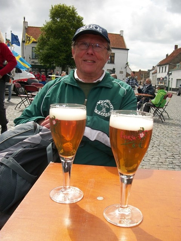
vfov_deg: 56.8
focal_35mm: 32
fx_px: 223
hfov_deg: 44.2
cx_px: 90
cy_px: 120
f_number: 8.8
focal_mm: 5.7
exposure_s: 1/125
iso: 80
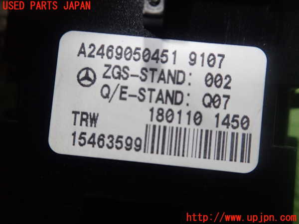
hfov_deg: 60.0
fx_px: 259
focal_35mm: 30
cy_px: 112
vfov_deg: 46.8
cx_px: 150
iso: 400
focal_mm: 5.5
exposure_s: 1/125
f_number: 2.3
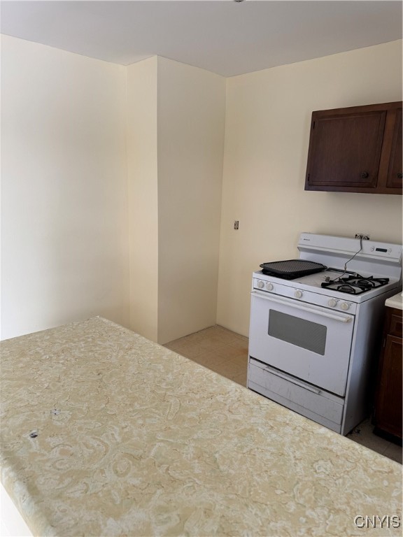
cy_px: 268
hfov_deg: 56.8
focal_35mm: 24
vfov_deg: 71.6
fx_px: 373
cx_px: 202
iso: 50
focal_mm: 6.76
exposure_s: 1/125
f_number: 1.78
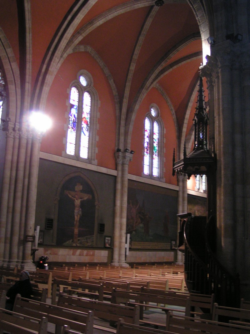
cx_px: 125
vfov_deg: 49.0
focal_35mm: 38
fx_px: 366
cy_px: 167
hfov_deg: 37.7
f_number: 2.8
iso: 200
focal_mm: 5.8
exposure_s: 1/5
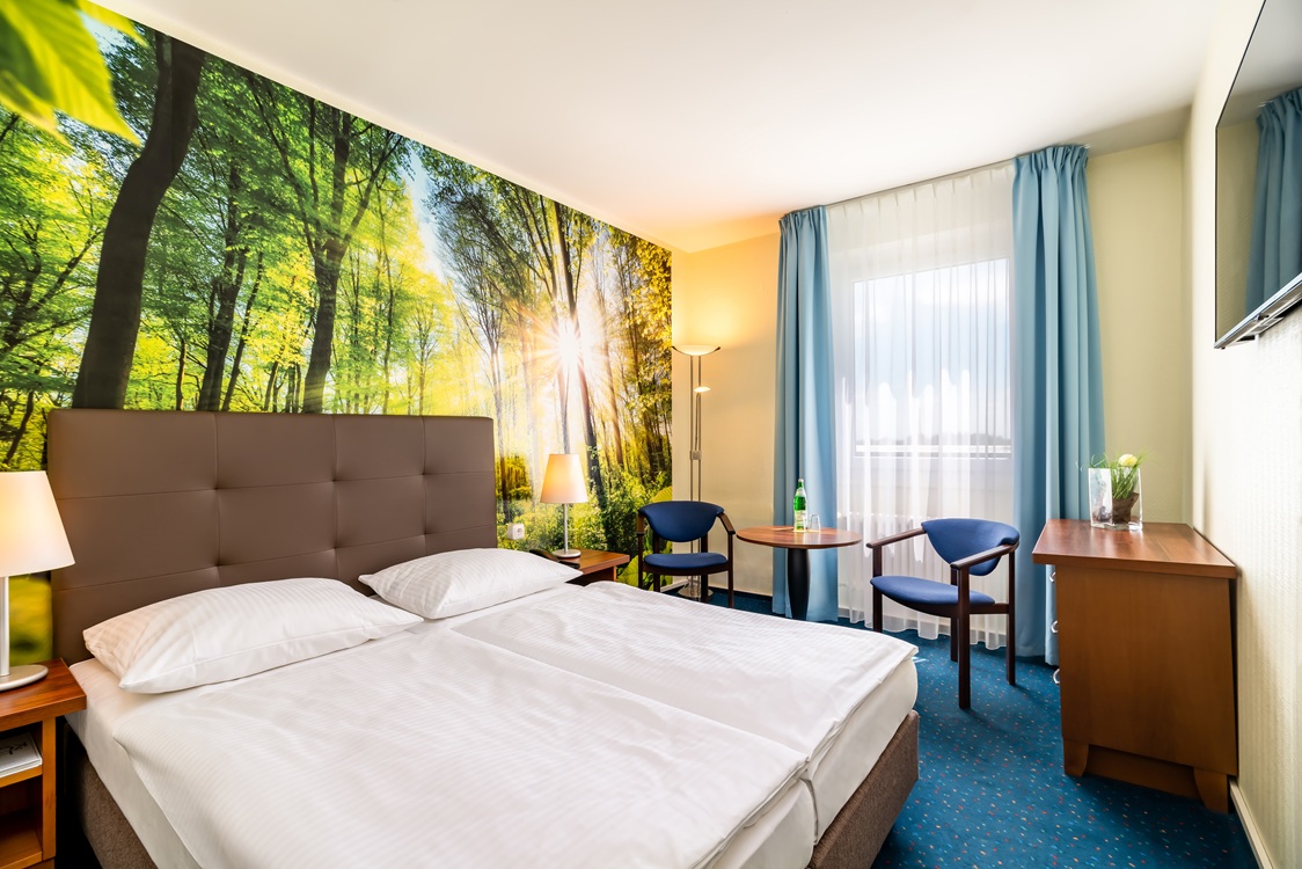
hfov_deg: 96.7
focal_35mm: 16
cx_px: 651
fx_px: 579
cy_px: 434
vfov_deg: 73.8
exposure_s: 1/160
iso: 200
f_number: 8
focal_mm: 16
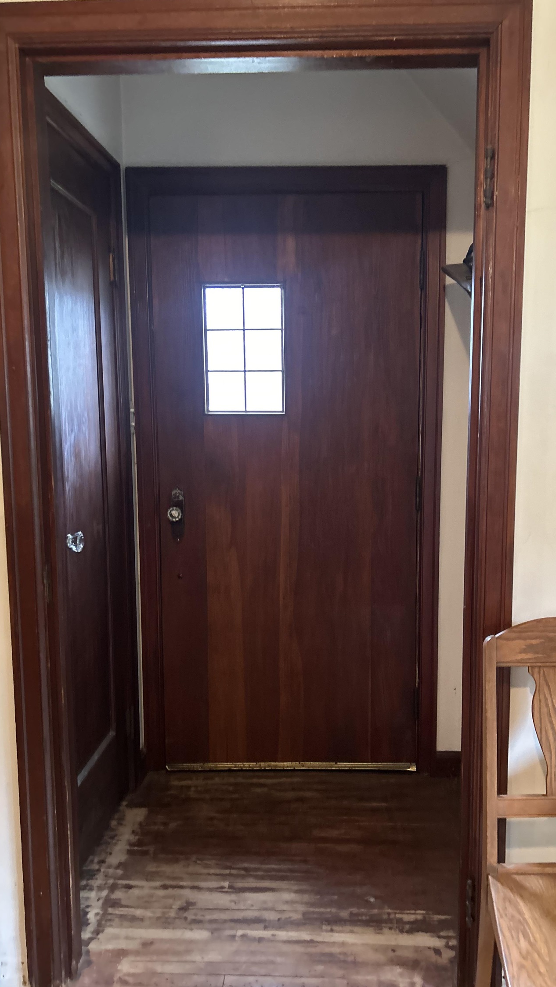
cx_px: 305
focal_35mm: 29
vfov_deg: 66.1
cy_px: 496
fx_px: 760
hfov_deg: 40.1
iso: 500
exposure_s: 1/30
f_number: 1.5
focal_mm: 5.7
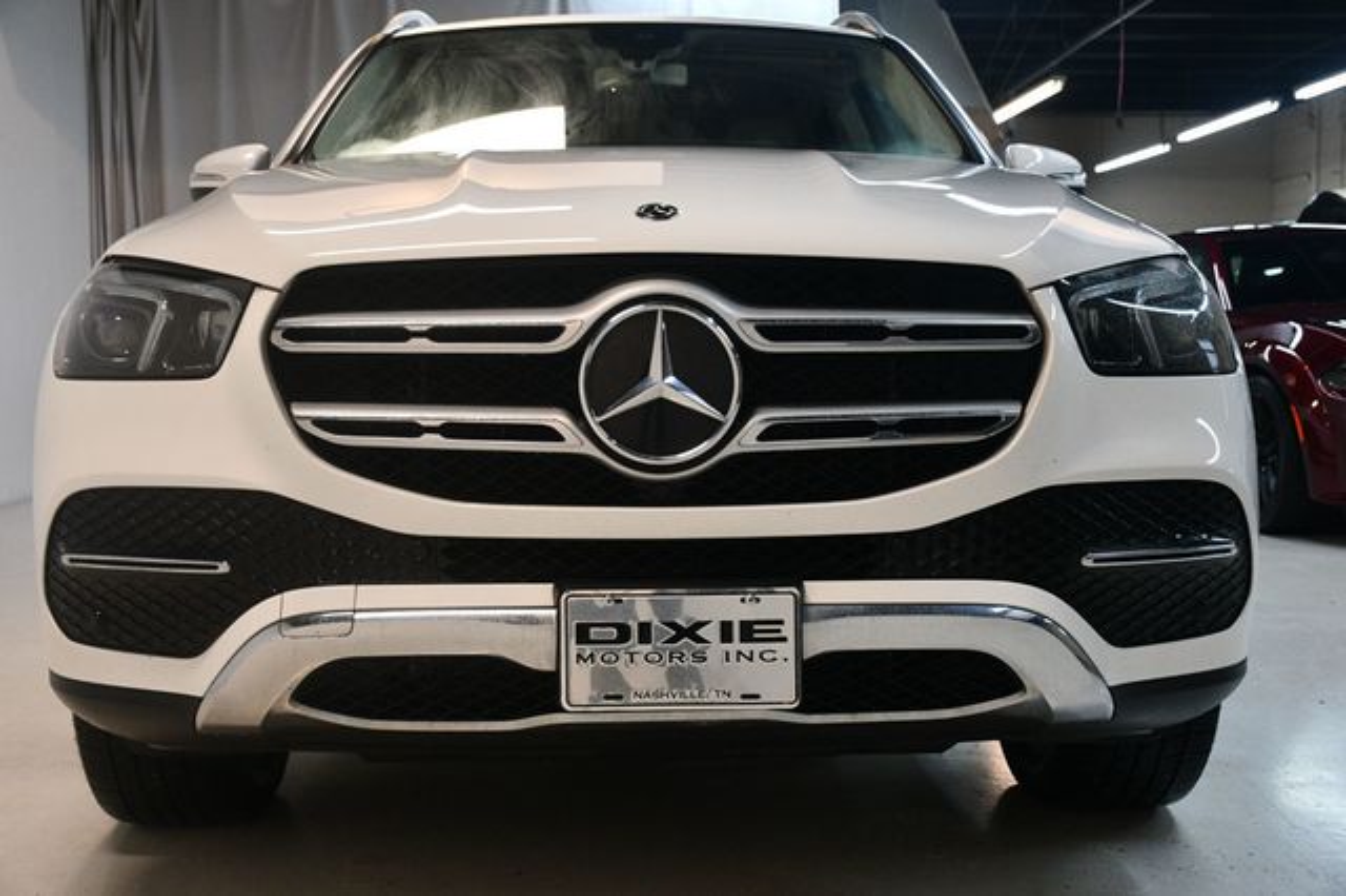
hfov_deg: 48.5
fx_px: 1495
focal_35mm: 40
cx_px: 673
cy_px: 448
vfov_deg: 33.4
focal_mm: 27
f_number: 4
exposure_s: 1/125
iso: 900
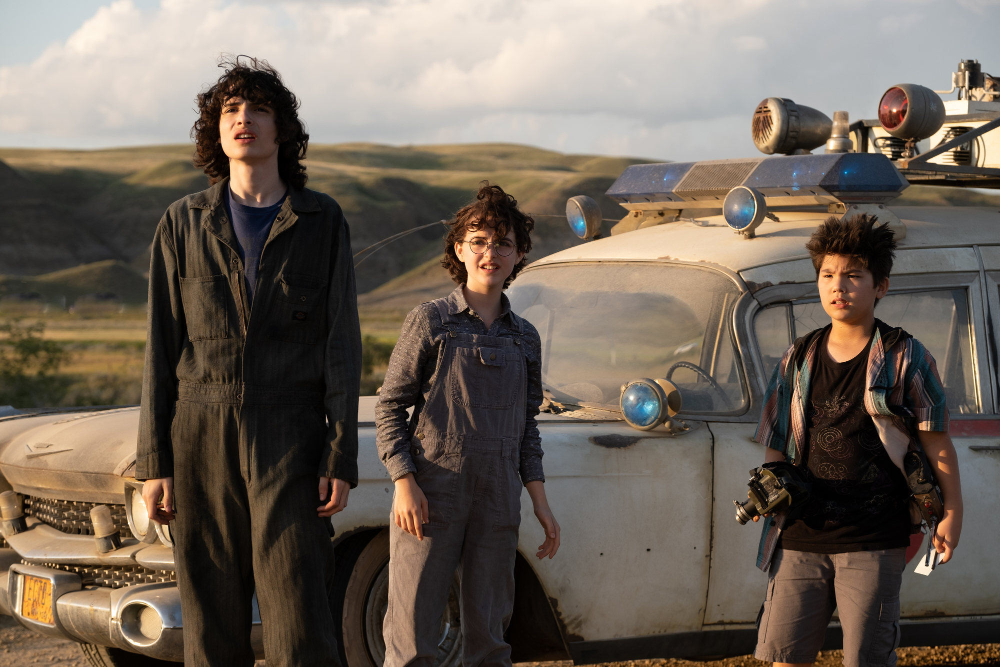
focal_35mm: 112
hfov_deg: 18.3
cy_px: 334
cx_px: 500
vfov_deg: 12.2
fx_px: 3111
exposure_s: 1/250
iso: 160
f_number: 5
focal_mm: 74.4
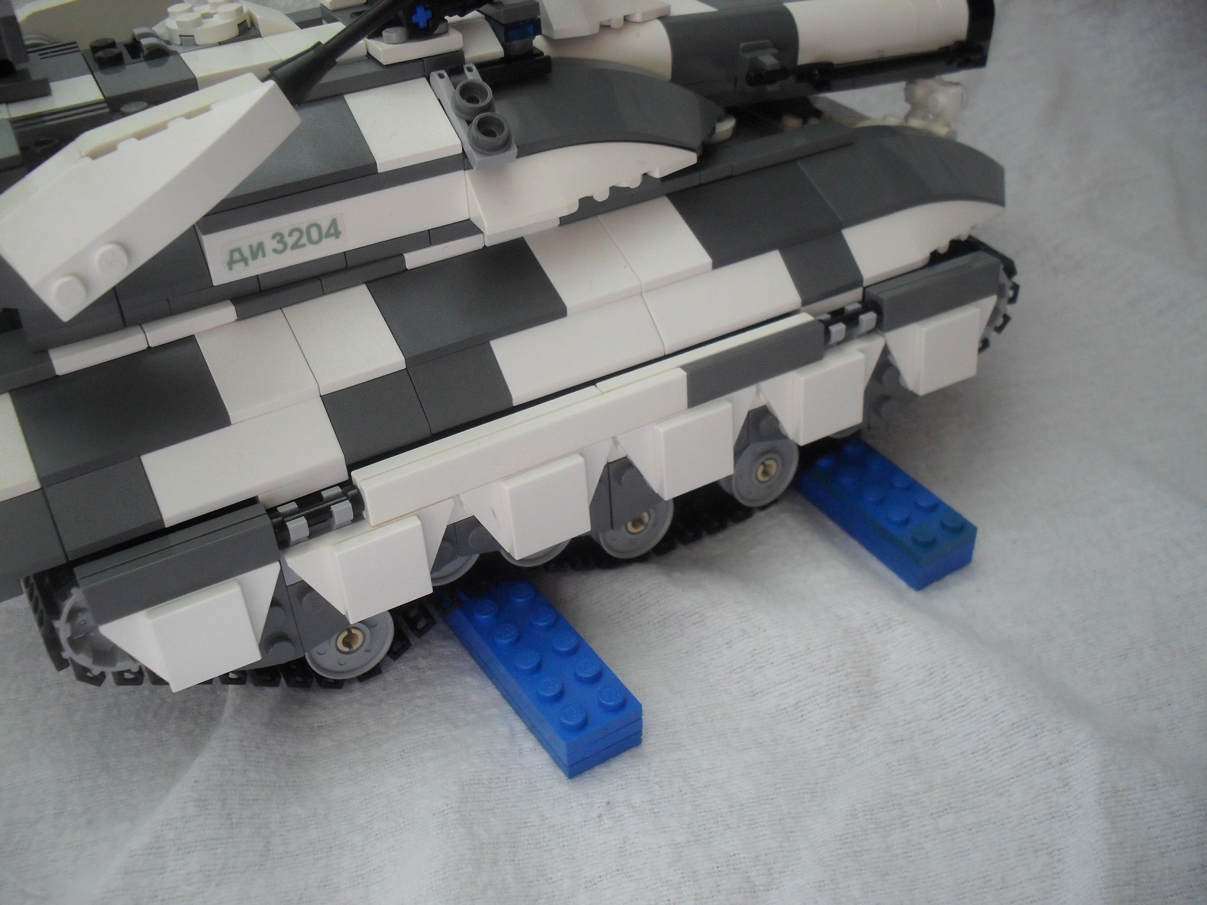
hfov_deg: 52.6
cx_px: 604
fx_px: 1220
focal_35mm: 35
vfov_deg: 40.7
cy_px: 452
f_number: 3.2
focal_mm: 6.3
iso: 200
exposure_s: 1/2
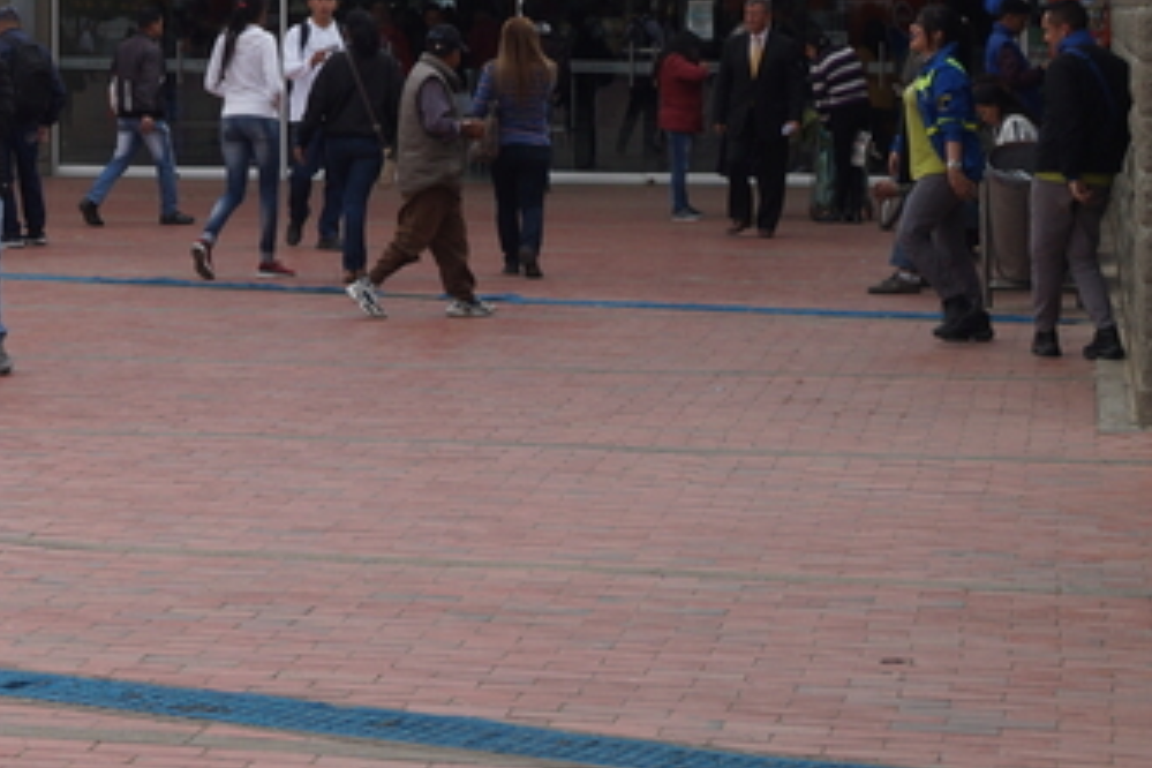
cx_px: -453
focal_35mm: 119
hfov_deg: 16.1
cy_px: -107
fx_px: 3808
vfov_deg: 11.3
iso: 100
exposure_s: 1/400
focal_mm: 22
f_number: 5.6
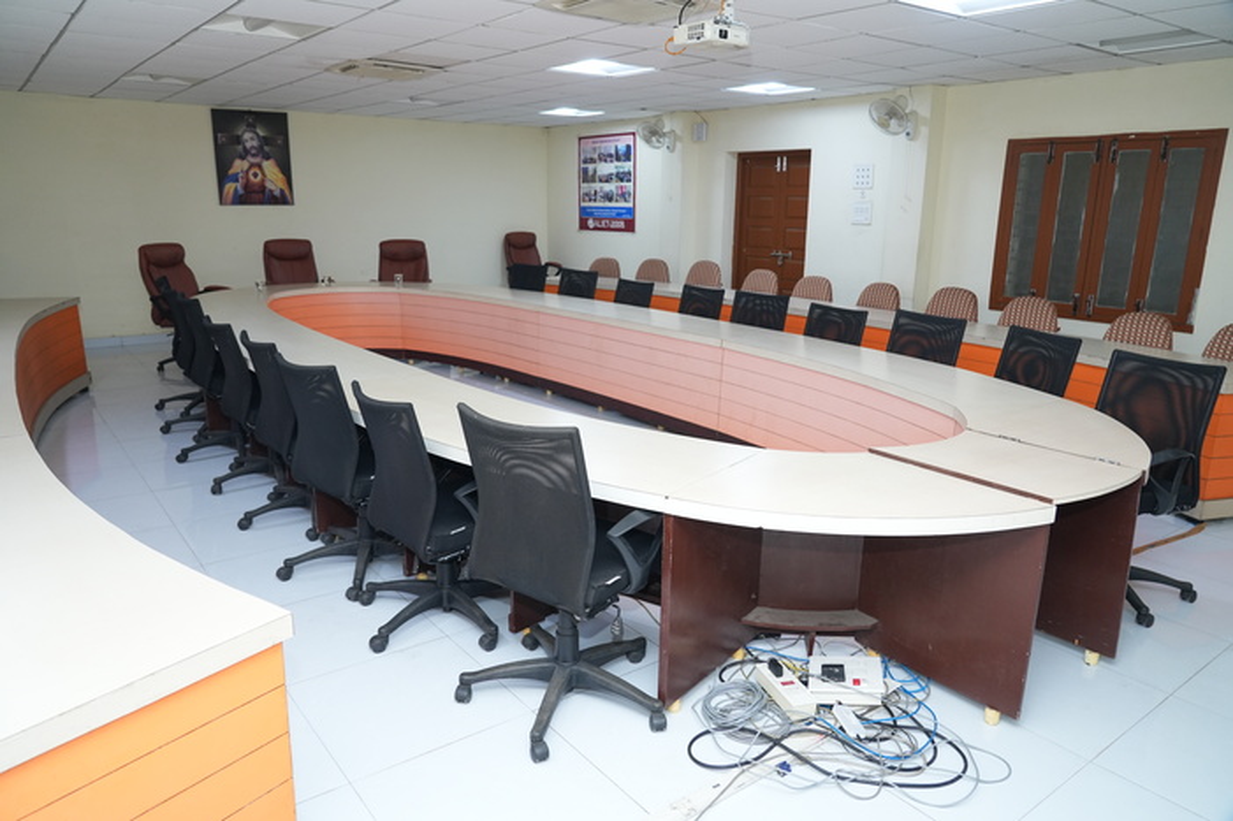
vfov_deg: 53.1
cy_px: 410
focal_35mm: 24
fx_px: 822
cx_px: 616
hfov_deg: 73.8
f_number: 4
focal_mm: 24
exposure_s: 1/160
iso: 1250
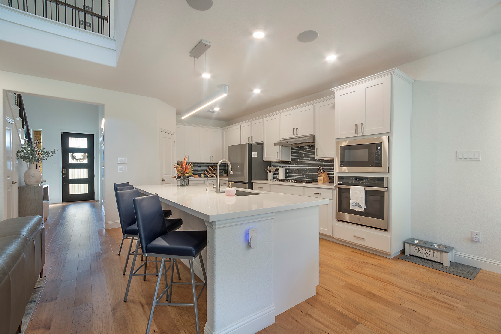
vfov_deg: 77.3
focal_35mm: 15
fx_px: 209
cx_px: 250
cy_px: 167
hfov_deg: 100.4
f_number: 11
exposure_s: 1/4
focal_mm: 10
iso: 100
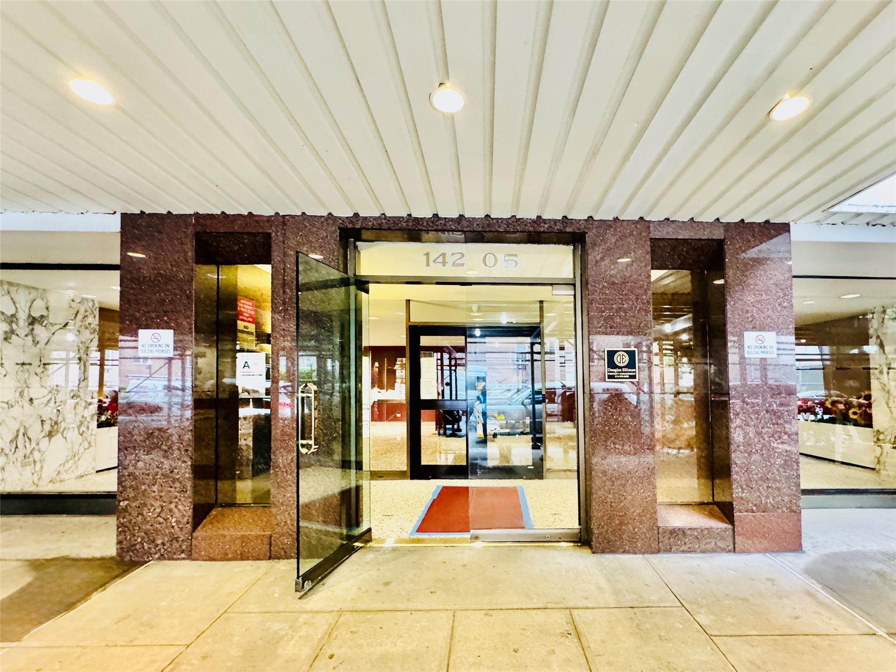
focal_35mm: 14
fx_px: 362
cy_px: 336
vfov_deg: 85.7
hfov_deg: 102.1
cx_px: 448
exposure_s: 1/60
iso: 640
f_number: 2.2
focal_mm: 2.22
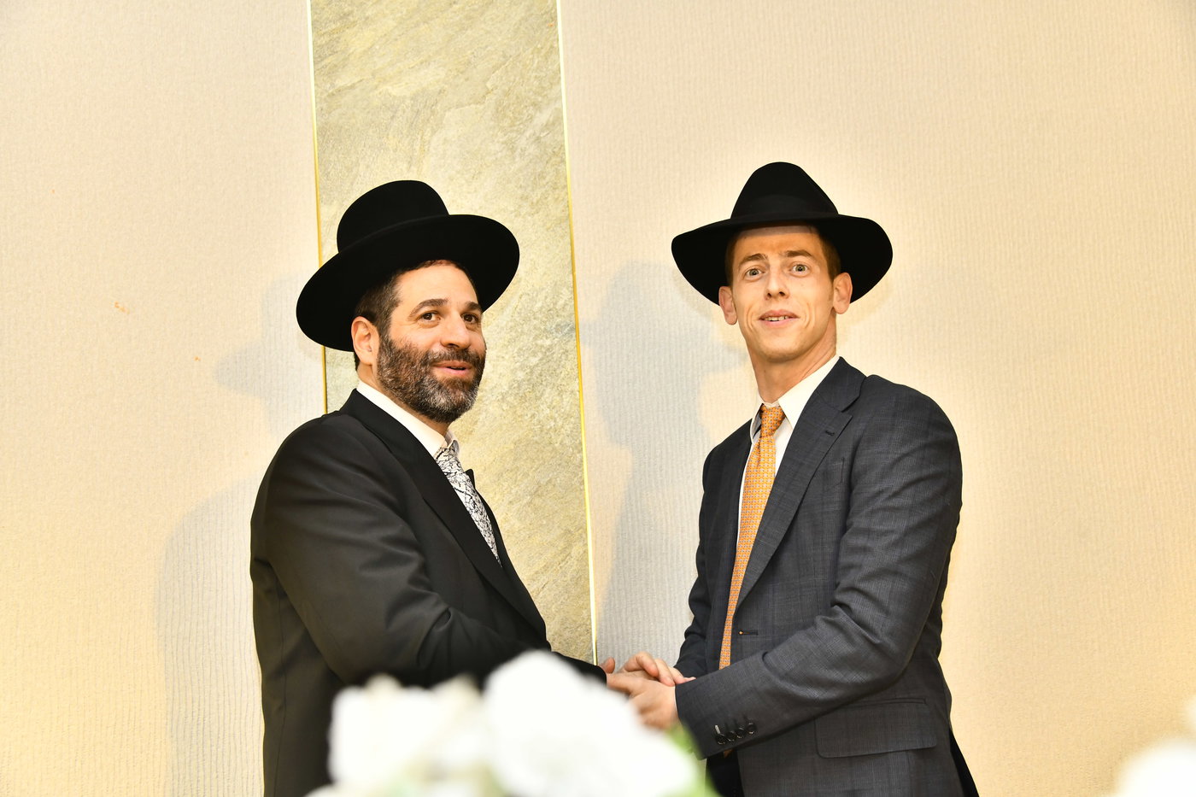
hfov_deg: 32.4
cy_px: 398
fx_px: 2059
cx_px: 598
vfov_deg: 21.9
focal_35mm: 62
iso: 1250
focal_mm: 62
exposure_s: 1/125
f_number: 5.6
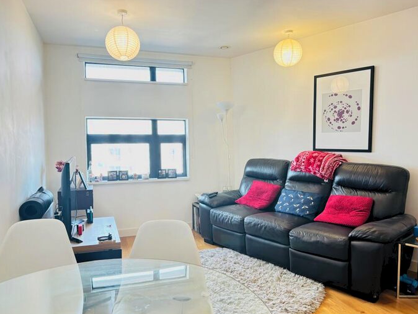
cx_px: 202
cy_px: 159
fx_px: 326
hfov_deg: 65.3
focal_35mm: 27
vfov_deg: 51.4
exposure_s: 1/50
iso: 200
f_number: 1.6
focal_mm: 5.96
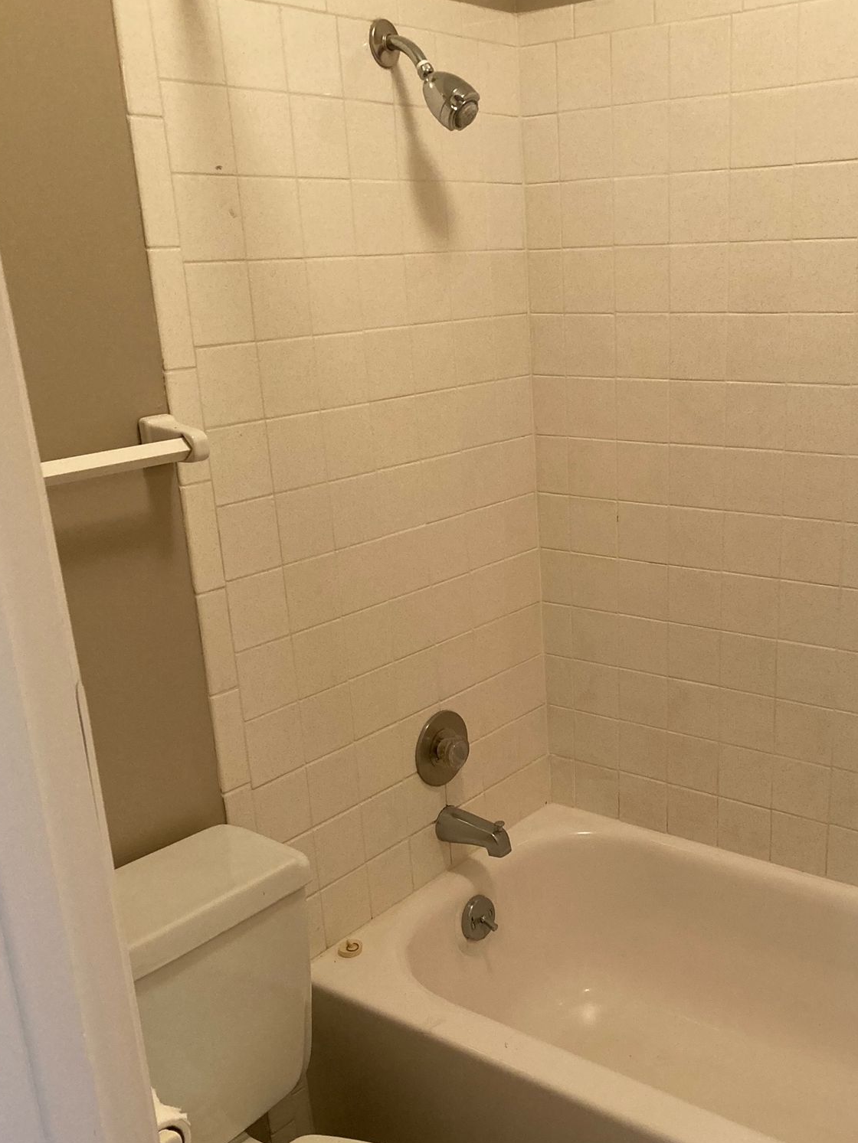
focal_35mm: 36
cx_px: 529
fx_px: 1190
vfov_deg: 51.2
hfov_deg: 39.4
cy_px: 656
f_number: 1.8
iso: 200
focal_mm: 3.99
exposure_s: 1/60
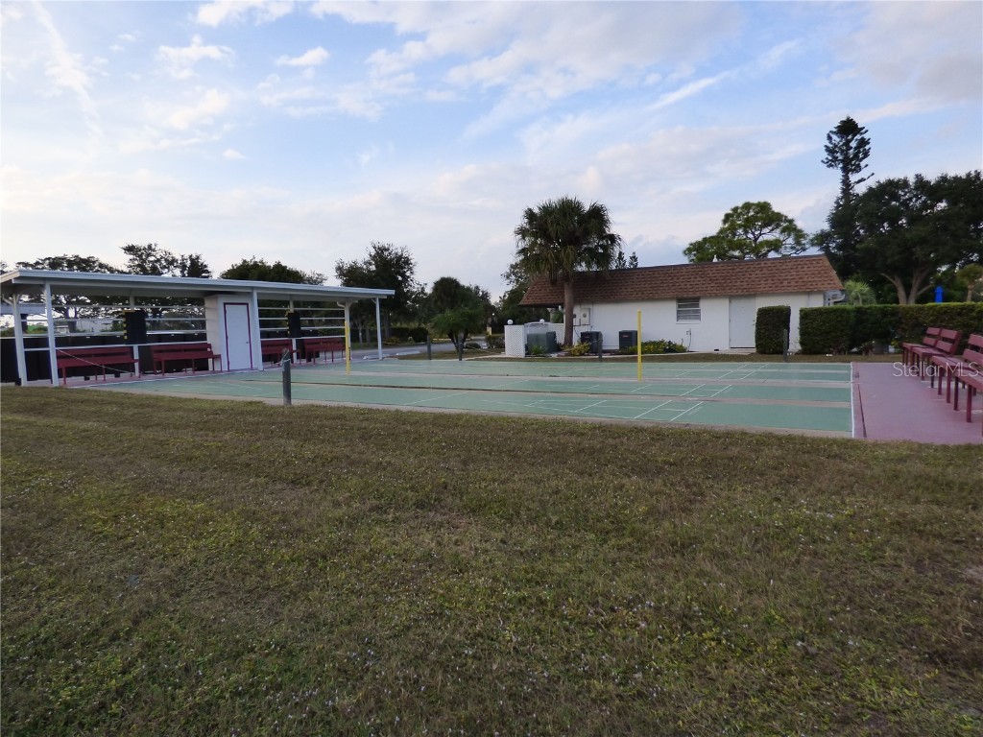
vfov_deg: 66.0
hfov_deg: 81.7
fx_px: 568
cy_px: 368
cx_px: 492
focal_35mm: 20
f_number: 2.8
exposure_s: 1/640
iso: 200
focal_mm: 3.58
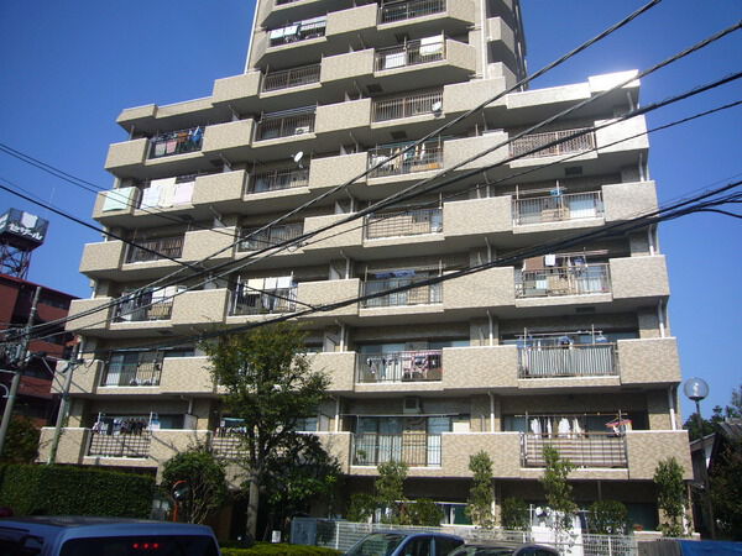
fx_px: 600
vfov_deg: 49.7
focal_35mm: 28
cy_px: 278
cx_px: 371
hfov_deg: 63.4
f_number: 5.6
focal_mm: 4.6
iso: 80
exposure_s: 1/400
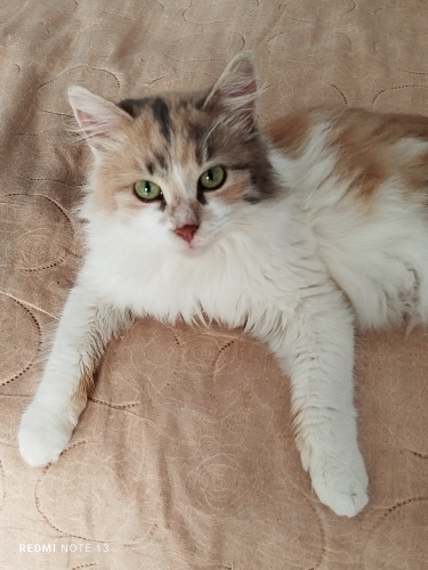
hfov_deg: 30.3
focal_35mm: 48
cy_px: 285
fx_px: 791
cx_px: 214
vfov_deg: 39.7
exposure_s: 1/33
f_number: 1.7
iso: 320
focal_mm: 5.31
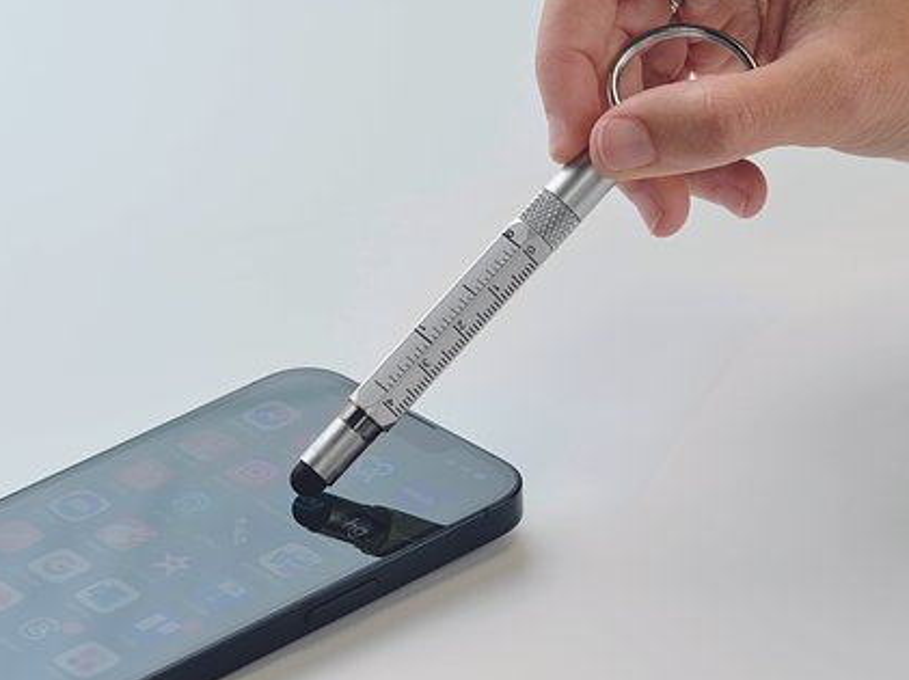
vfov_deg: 10.3
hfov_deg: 13.7
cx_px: 365
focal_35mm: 144
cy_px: 427
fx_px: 3778
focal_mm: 105
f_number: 16
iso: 80
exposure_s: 1/15
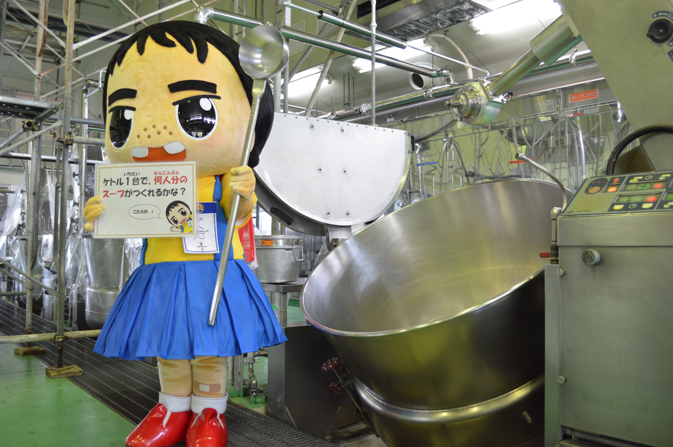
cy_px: 224
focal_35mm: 30
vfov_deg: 43.5
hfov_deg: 62.0
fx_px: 560
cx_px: 336
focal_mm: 20
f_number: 3.8
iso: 400
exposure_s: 1/30
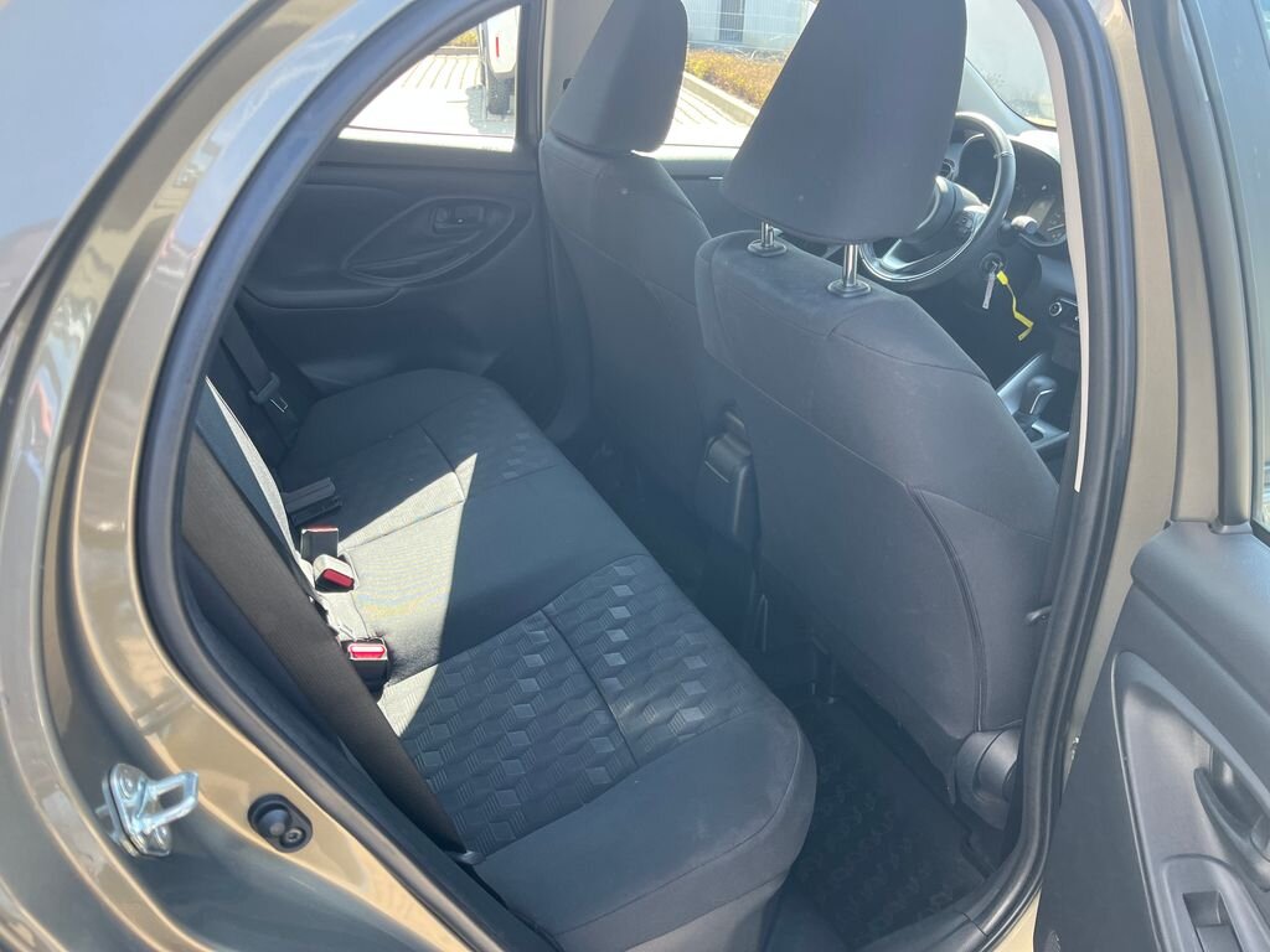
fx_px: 954
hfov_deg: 67.3
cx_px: 635
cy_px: 476
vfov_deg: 53.1
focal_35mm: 26
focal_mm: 5.1
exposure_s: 1/172
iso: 64
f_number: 1.6
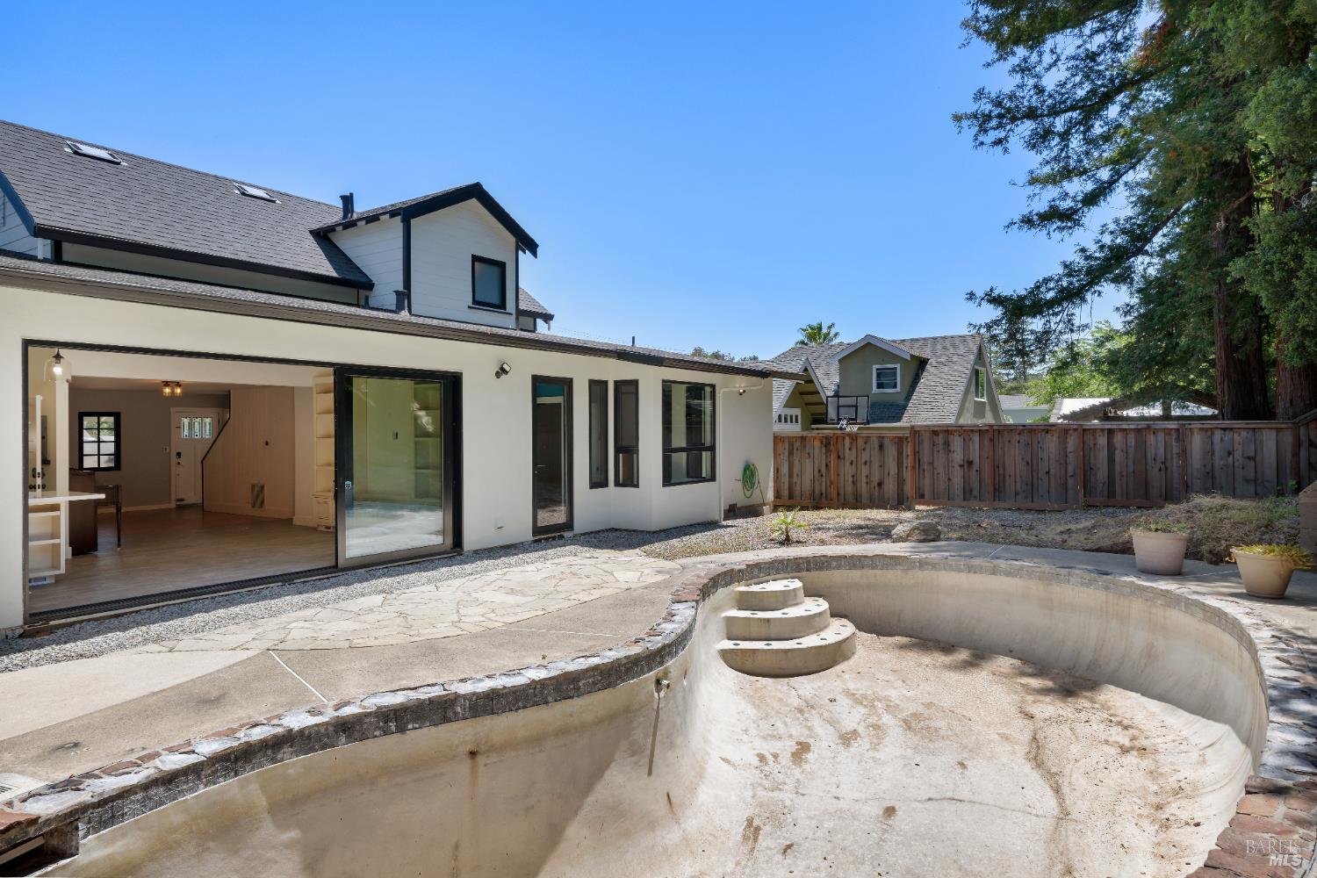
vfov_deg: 58.3
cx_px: 658
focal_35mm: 22
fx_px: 786
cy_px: 439
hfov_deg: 79.9
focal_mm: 21.5
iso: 400
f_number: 10
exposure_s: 1/40
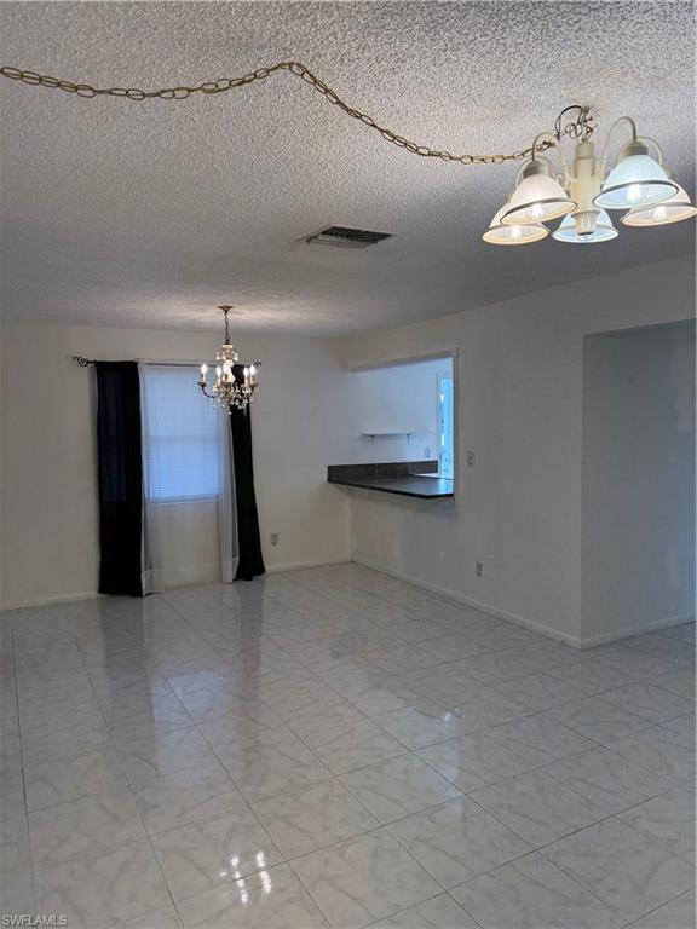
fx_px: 644
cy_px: 464
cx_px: 348
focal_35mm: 24
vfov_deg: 71.6
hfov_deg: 56.8
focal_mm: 6.76
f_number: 1.78
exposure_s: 1/223
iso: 200
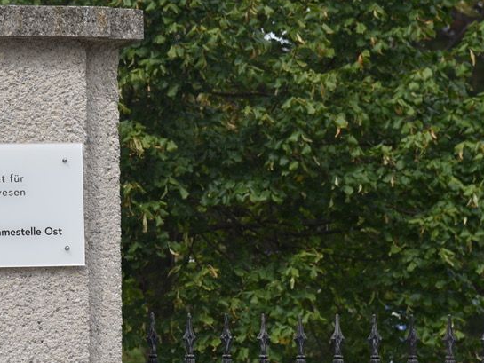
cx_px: 22
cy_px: 186
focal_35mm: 271
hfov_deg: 7.3
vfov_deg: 5.5
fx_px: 3790
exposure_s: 1/500
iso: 200
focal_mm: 120
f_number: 5.6
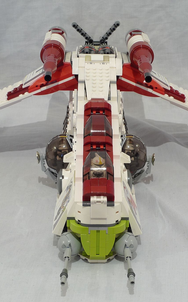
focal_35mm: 74
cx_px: 98
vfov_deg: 27.9
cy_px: 151
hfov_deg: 17.6
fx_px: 607
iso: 80
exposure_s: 2
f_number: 4.5
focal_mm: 11.1
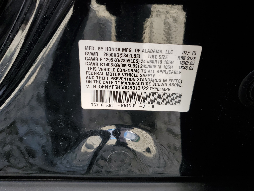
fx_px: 191
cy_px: 96
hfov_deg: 67.3
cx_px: 127
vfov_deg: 53.1
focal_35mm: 26
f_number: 1.5
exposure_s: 1/286
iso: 50
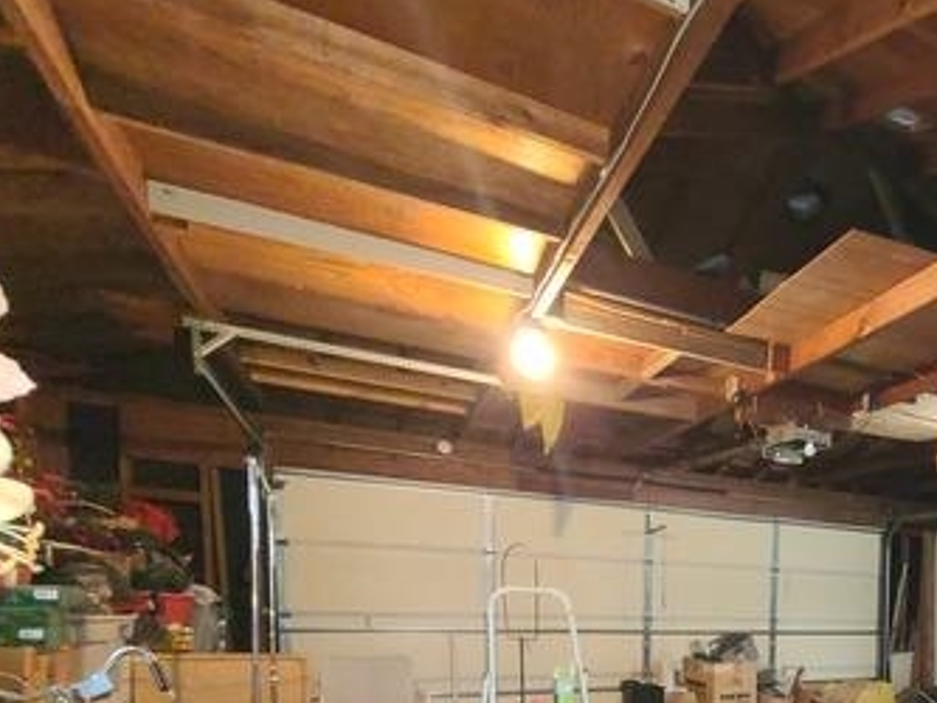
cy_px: 650
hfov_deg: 57.8
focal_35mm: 25
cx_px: 869
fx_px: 677
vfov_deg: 48.4
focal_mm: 2.2
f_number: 2.2
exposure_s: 1/30
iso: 500
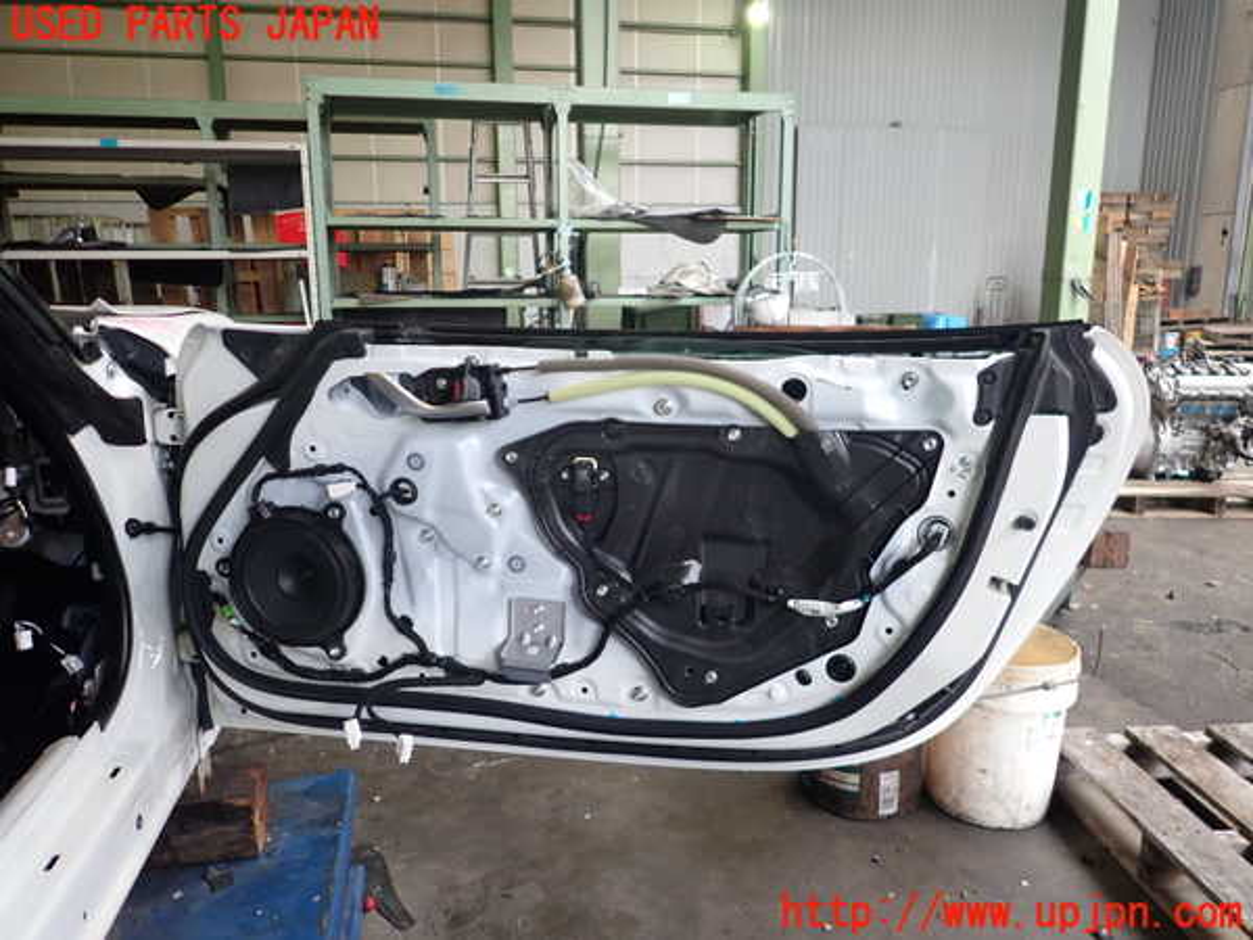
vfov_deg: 54.9
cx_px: 626
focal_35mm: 25
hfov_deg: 69.4
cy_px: 470
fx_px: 905
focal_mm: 4.5
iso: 200
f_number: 2
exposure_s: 1/100
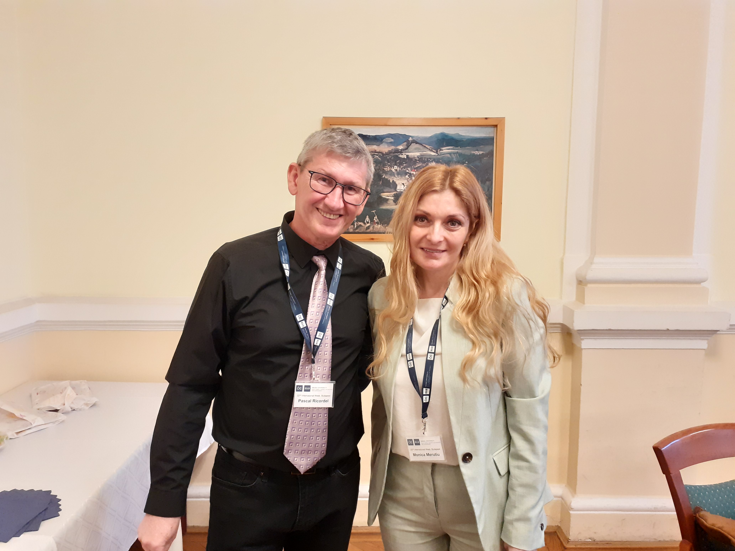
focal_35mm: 27
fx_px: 573
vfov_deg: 51.4
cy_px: 276
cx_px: 368
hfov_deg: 65.3
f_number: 1.9
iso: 200
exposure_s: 1/50
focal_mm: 3.6
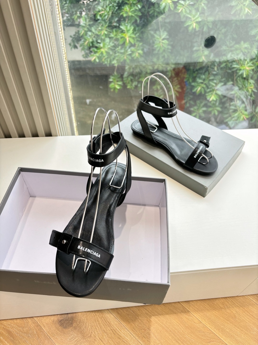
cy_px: 172
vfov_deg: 67.3
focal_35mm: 26
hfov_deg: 53.1
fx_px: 258
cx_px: 129
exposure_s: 1/231
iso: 50
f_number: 1.6
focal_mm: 5.96
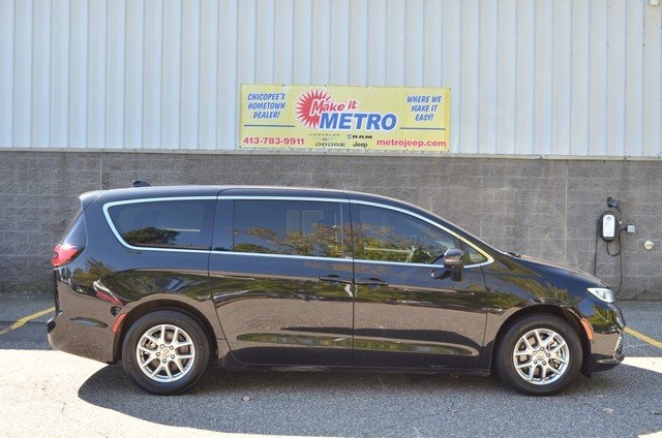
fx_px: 716
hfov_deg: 49.6
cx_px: 331
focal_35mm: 39
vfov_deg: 34.1
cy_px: 219
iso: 200
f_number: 5.6
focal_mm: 26
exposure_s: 1/125
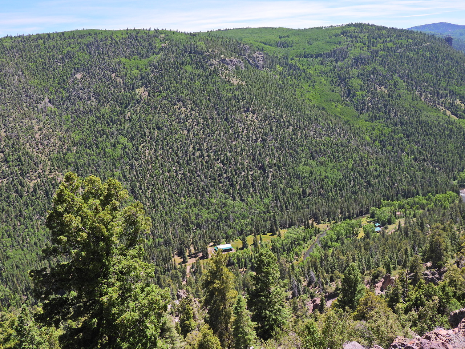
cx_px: 232
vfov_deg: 40.7
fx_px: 470
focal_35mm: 35
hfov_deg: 52.6
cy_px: 174
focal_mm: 6.2
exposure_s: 1/1000
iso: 100
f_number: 3.2
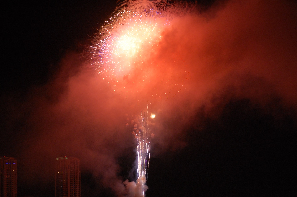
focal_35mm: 122
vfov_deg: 11.2
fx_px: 1005
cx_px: 155
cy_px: 98
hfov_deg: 16.8
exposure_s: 1/50
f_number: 4.2
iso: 800
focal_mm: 72
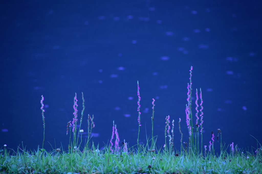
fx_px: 3274
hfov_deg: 4.6
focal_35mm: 450
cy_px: 87
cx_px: 131
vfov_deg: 3.1
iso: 160
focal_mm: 300
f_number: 6.3
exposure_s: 1/250
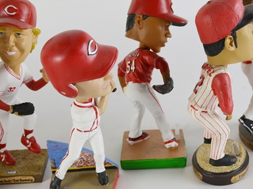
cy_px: 102
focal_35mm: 63
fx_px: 460
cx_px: 105
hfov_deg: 30.7
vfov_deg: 23.2
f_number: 5.6
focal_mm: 28
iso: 320
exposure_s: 1/125
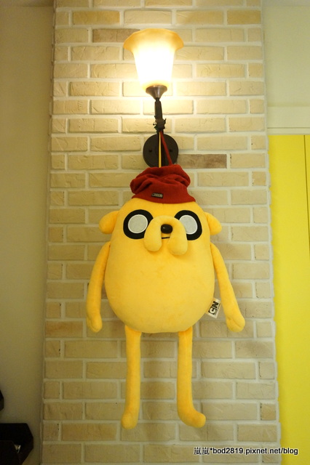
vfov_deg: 64.6
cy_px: 232
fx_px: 368
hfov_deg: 45.6
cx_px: 155
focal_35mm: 28
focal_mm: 19
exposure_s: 1/50
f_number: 4
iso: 3200
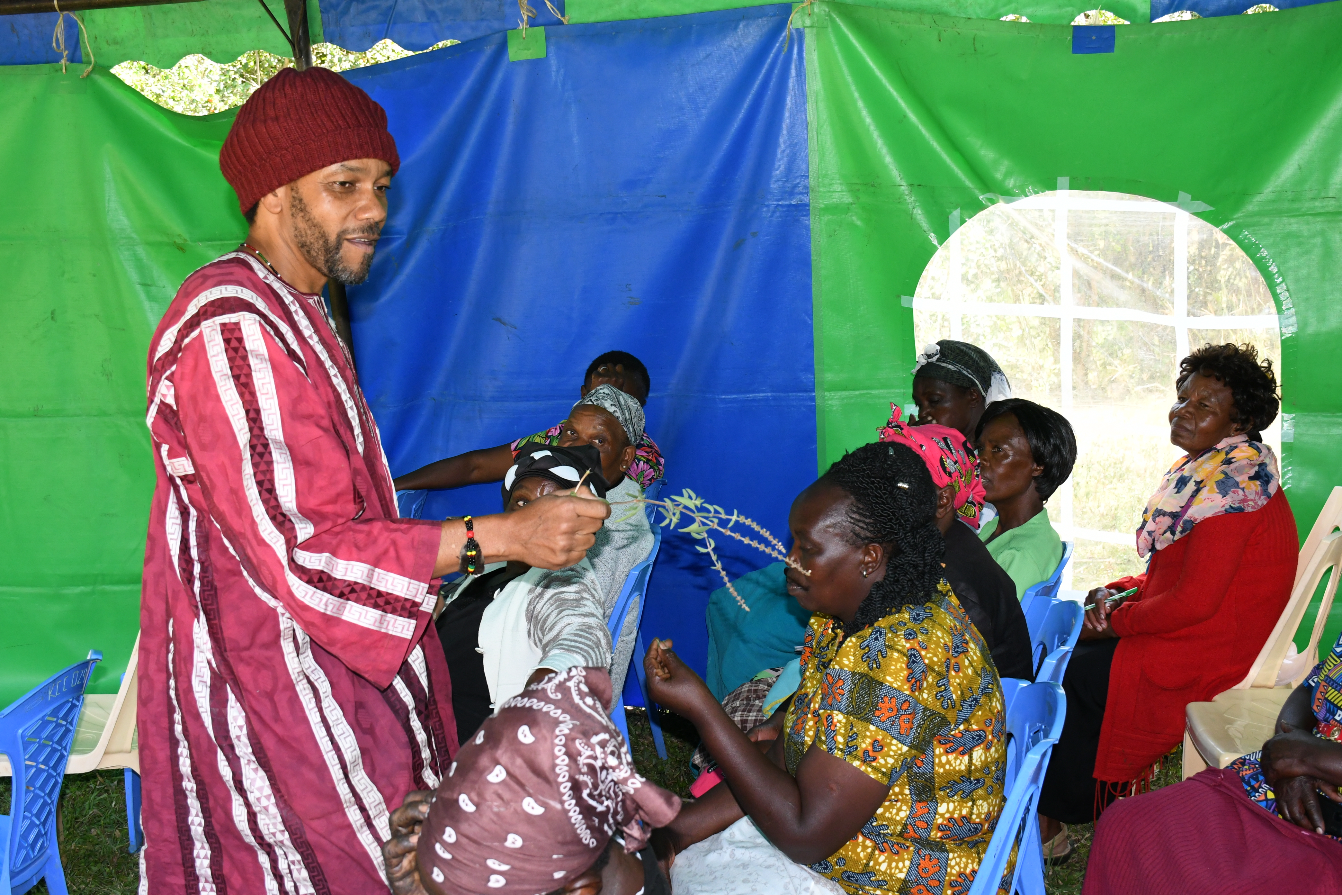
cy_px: 448
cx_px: 671
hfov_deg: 48.5
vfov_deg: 33.4
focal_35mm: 40
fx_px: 1491
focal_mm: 27
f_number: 7.1
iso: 1250
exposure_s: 1/200
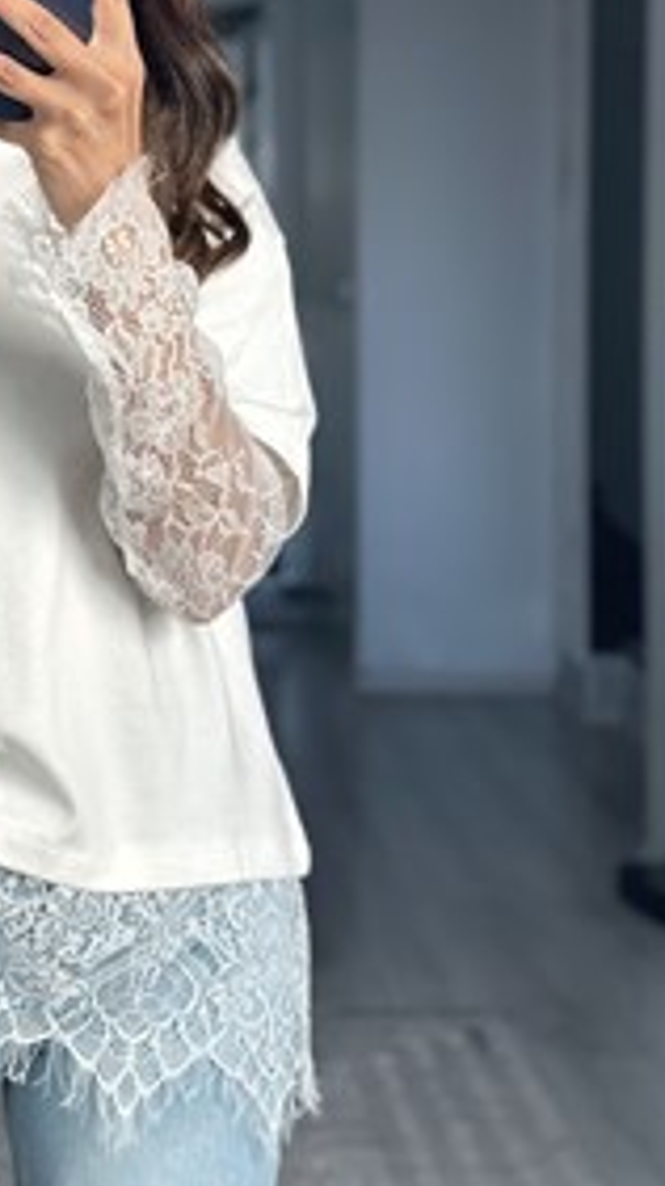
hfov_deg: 12.6
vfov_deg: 22.6
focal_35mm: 94
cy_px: 433
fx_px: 2956
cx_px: -67
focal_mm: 6.86
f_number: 1.78
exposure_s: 1/121
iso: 80
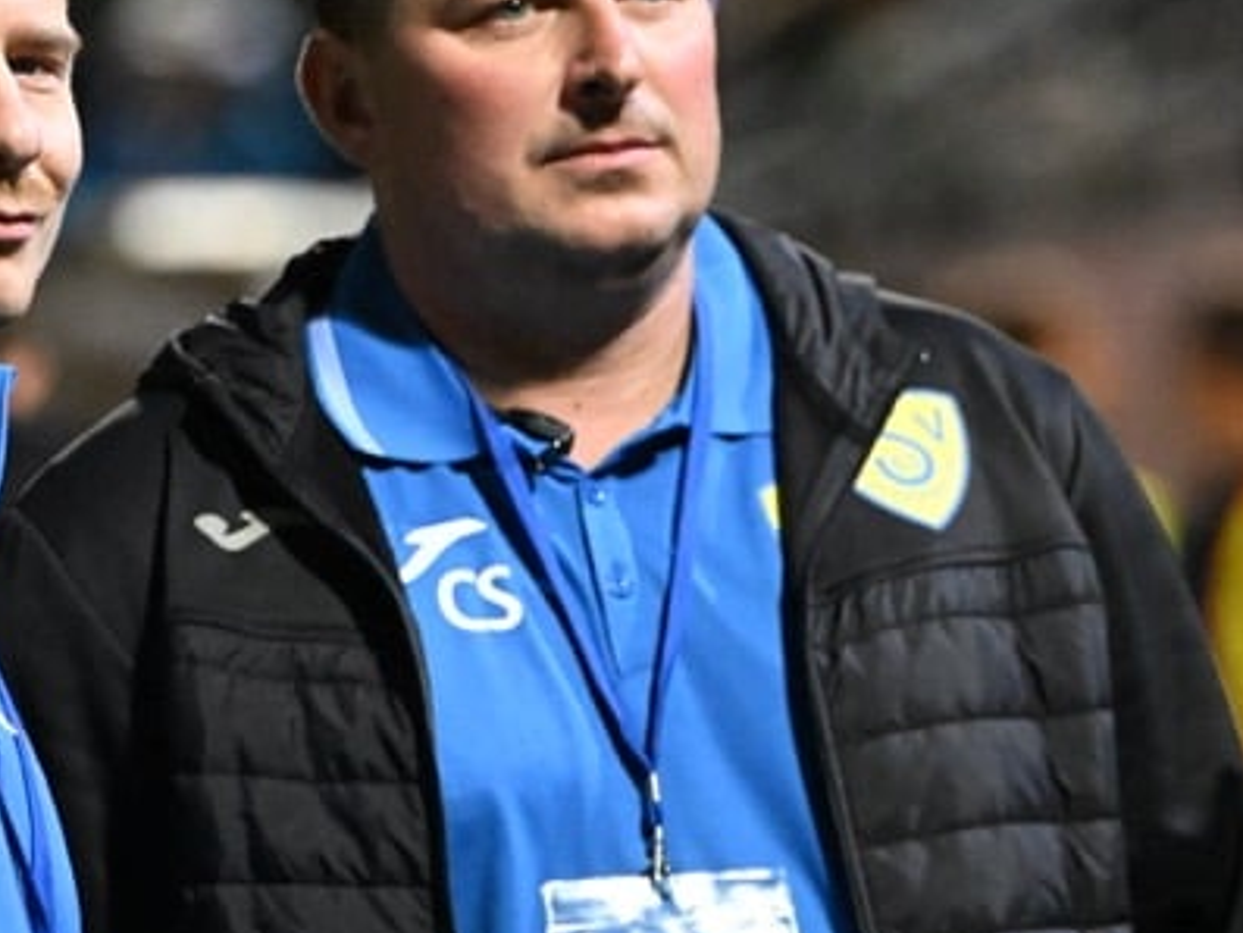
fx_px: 16702
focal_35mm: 465
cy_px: 462
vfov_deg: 3.2
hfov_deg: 4.3
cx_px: 820
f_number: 2.8
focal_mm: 150
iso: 10000
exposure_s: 1/1600
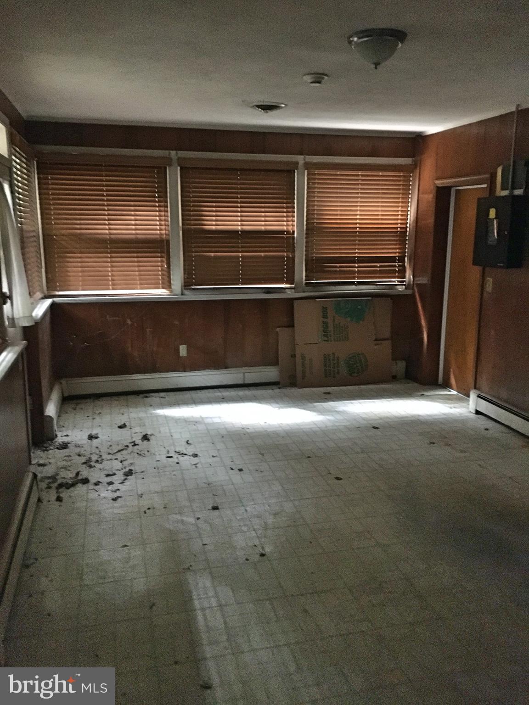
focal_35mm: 29
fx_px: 591
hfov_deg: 48.2
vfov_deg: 61.7
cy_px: 352
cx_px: 264
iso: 320
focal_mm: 4.15
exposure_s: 1/15
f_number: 2.2
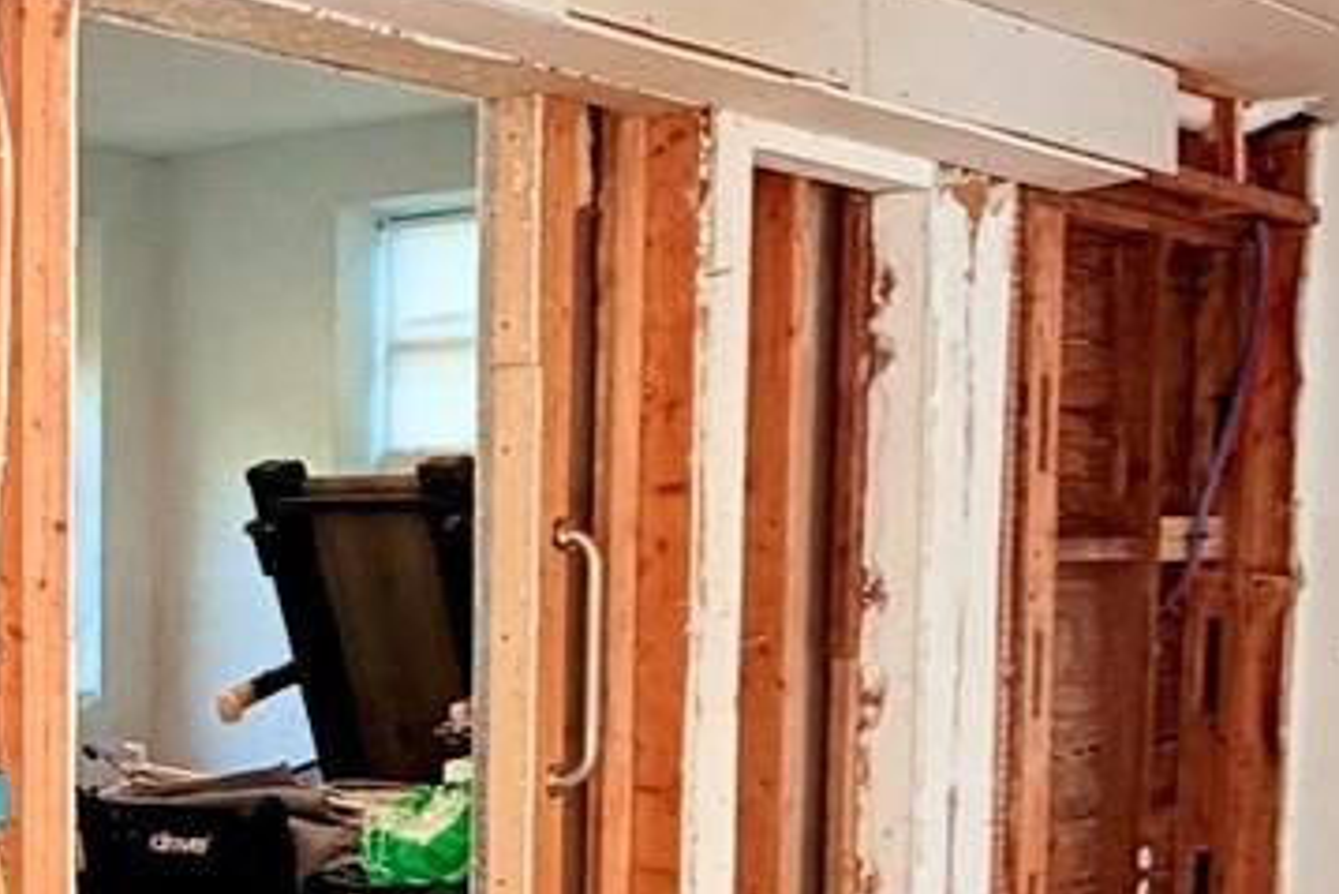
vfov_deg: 20.7
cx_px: 191
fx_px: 2418
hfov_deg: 29.9
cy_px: 726
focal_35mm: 65
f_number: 2.2
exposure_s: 1/121
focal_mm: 2.22
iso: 200
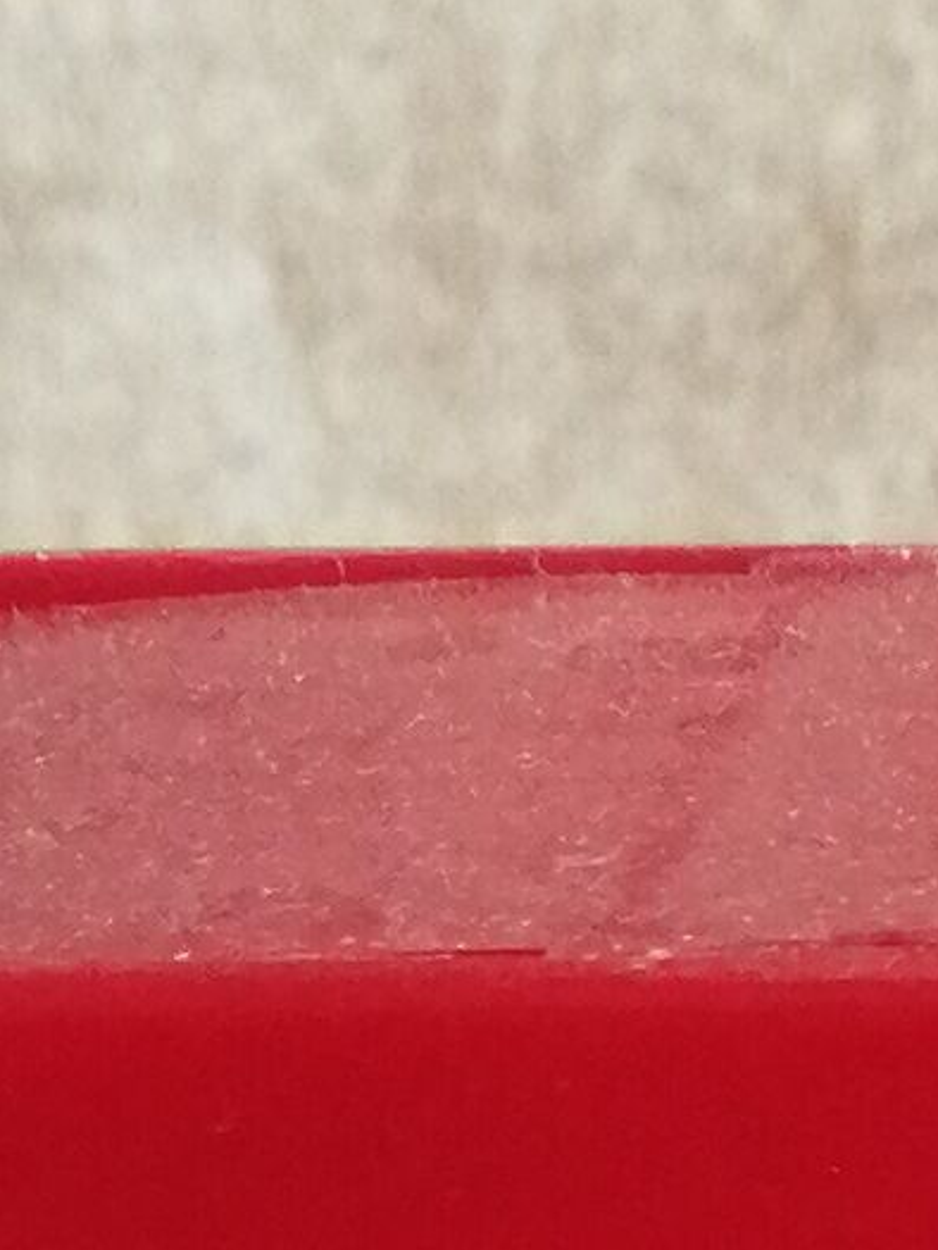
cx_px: 1236
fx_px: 7440
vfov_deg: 8.4
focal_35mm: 206
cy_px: 3402
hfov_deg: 7.1
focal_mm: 3.62
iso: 100
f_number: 1.8
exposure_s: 1/50
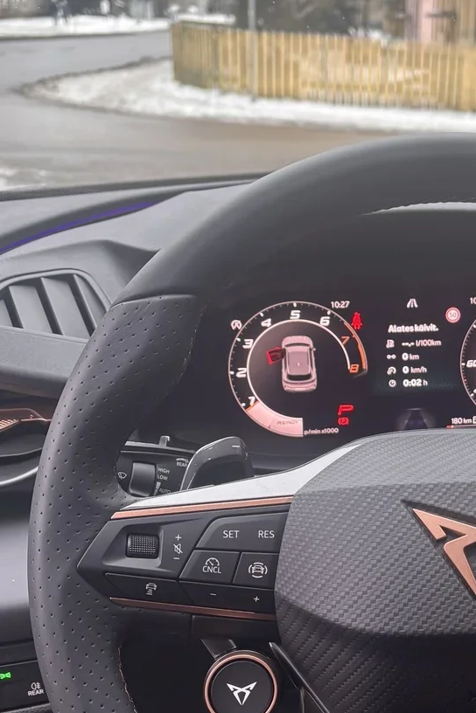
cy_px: 464
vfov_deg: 37.2
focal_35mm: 53
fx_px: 1051
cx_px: 471
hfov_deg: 24.4
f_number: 1.6
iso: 100
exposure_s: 1/60
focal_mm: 5.96
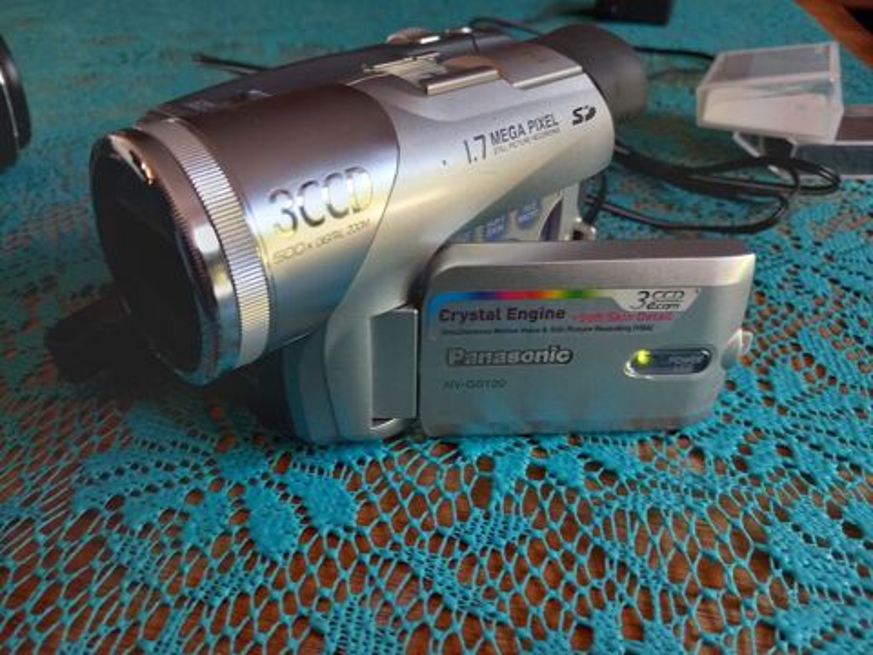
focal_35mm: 27
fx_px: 681
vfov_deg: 51.4
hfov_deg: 65.3
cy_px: 328
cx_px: 436
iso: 200
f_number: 1.8
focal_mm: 4
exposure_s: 1/50
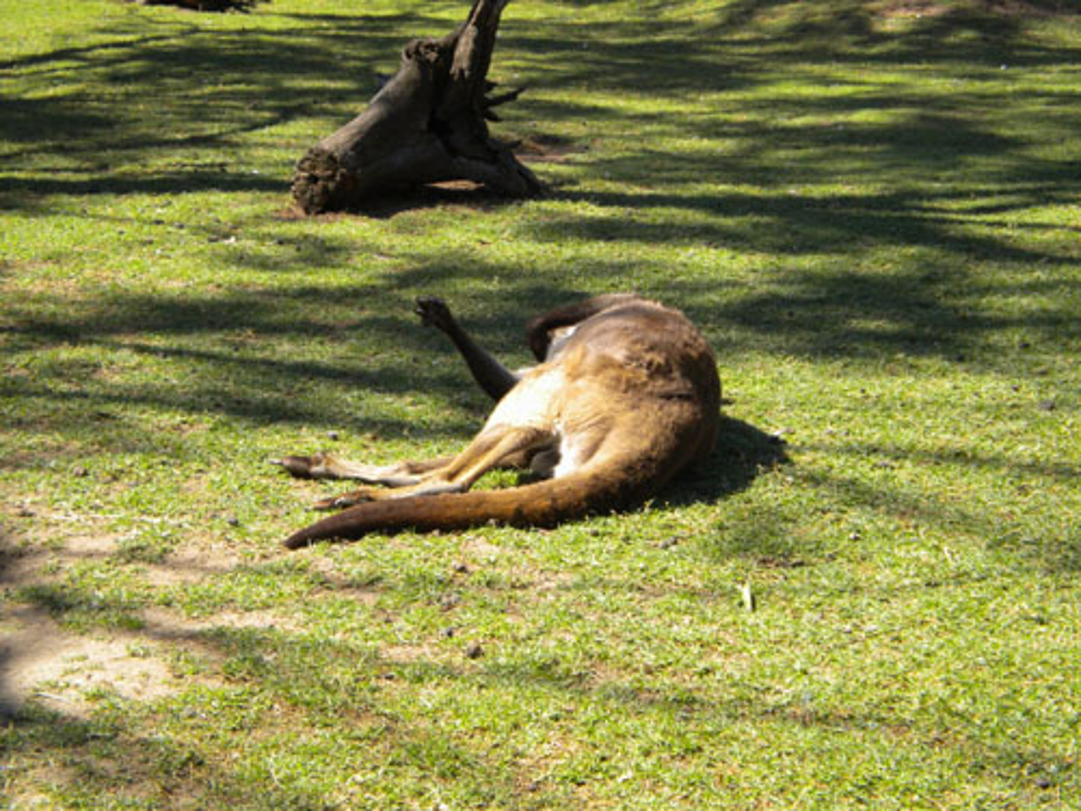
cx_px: 540
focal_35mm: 68
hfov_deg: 28.6
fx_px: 2124
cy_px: 406
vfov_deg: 21.6
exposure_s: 1/378
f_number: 4.6
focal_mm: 12.3
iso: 133
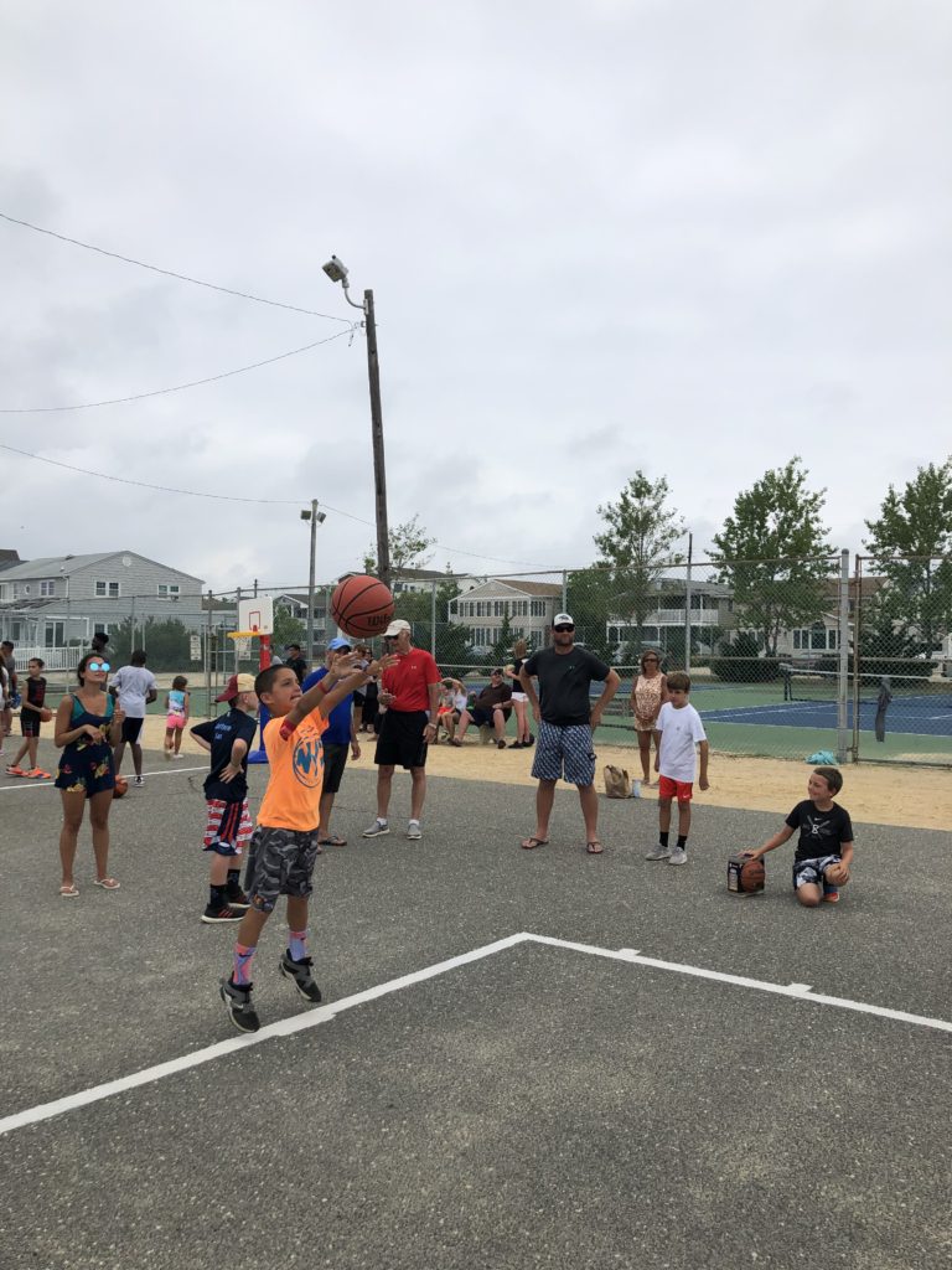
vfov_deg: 63.4
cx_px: 476
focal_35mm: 28
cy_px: 635
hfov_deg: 49.7
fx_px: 1027
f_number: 1.8
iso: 20
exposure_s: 1/3247
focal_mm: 3.99
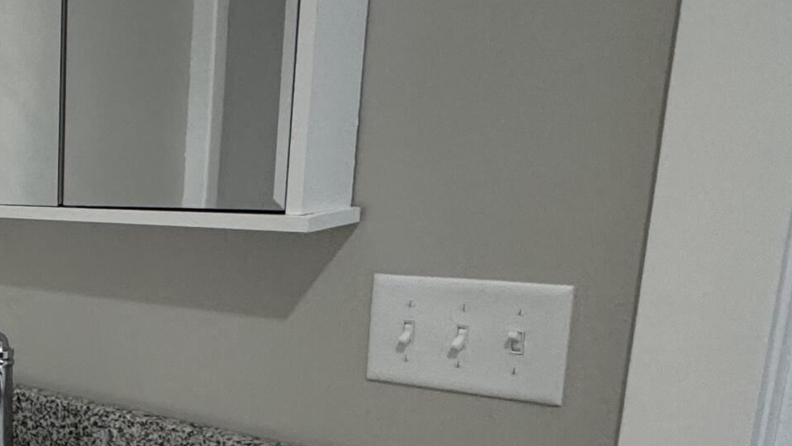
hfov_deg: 28.5
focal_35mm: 48
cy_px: 345
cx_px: -384
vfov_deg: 24.6
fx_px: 1008
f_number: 2.2
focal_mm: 2.22
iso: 200
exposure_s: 1/120
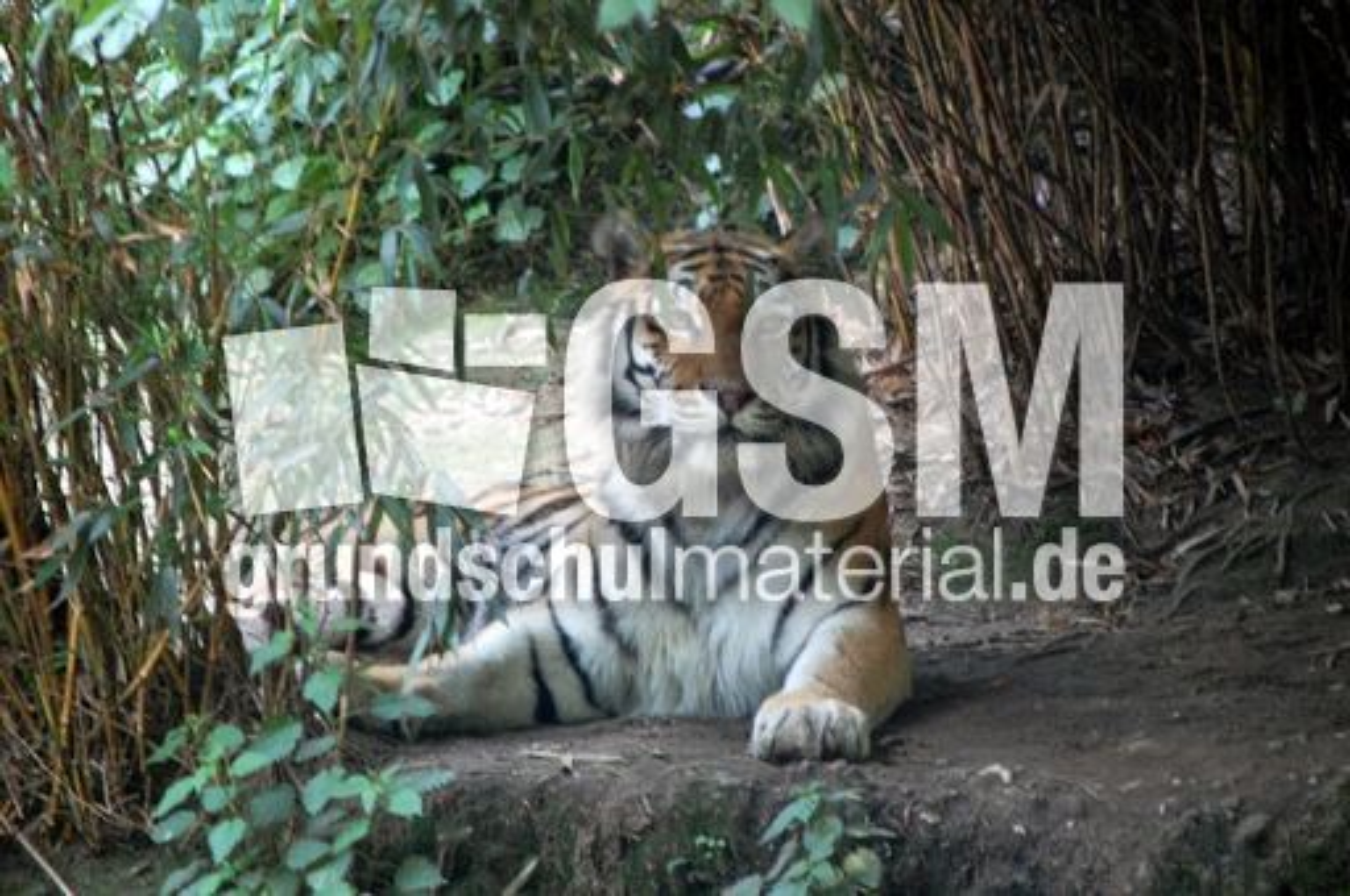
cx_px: 675
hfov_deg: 6.9
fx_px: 11236
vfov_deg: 4.6
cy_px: 448
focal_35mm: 300
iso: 800
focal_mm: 200
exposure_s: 1/50
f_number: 5.6
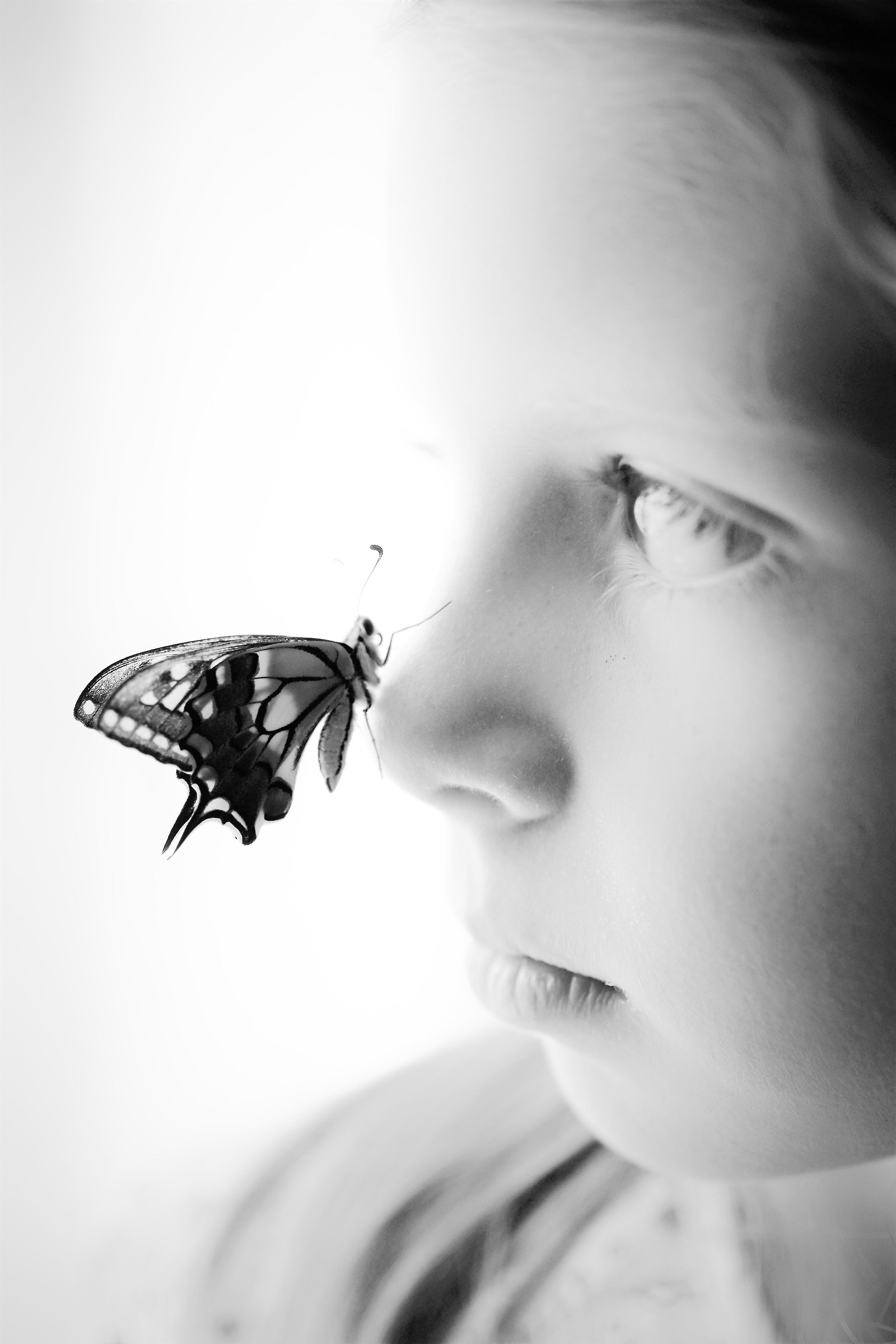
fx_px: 1941
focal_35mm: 52
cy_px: 672
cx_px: 448
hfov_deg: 26.0
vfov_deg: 38.2
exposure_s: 1/60
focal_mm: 35
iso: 200
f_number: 2.8
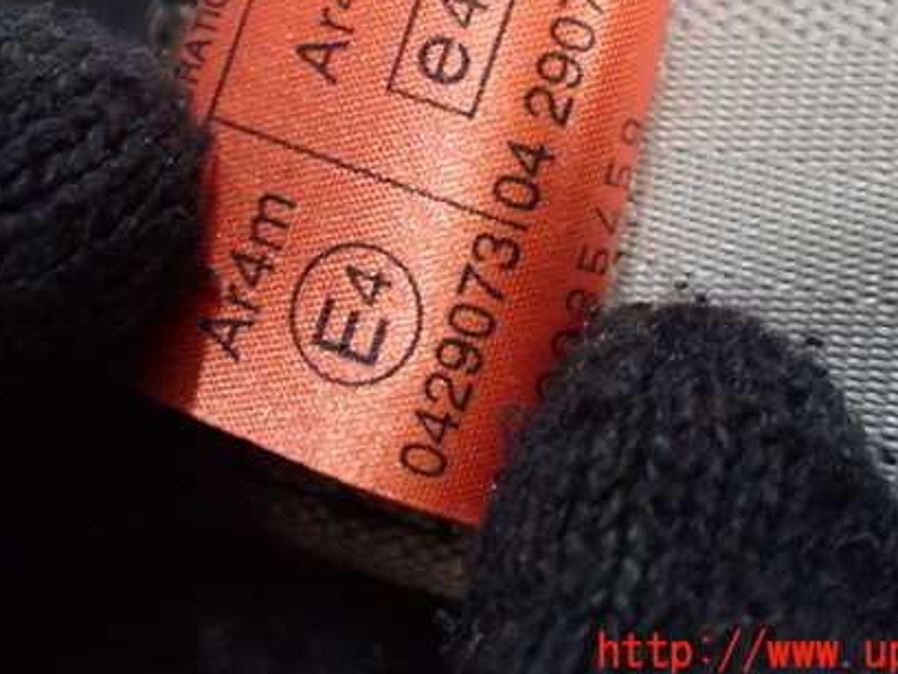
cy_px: 187
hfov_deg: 42.9
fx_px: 1142
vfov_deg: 32.4
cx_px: 435
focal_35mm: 44
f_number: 2.3
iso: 800
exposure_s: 1/30
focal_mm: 5.4
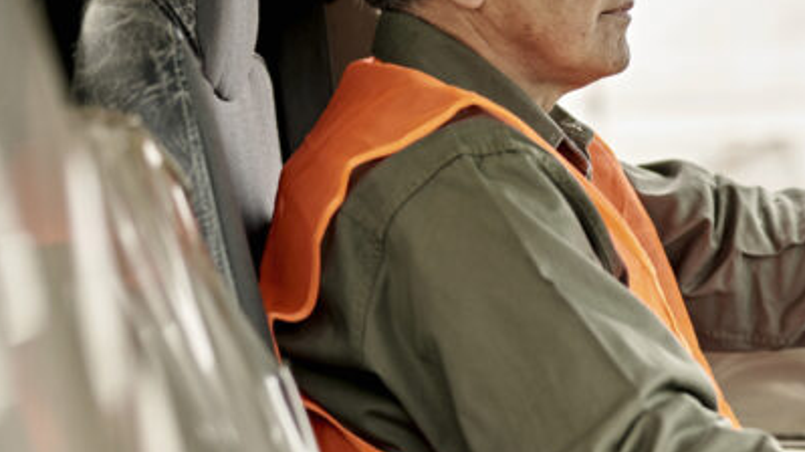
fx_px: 2240
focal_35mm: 105
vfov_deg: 11.5
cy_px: 206
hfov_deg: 19.8
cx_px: 779
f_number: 1.8
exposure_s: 1/160
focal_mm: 50
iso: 160
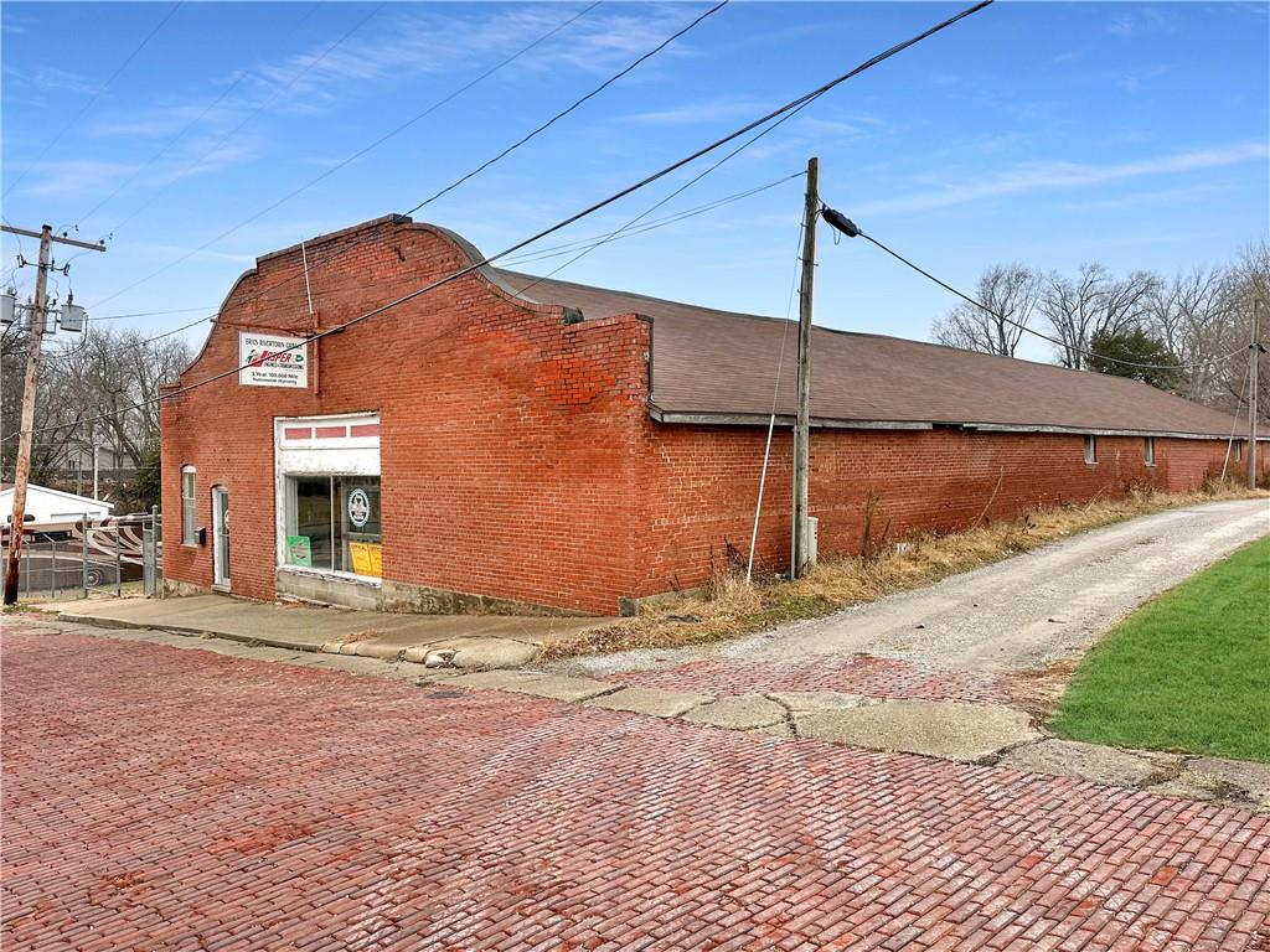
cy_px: 476
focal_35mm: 24
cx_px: 635
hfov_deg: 71.6
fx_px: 881
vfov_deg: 56.8
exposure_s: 1/494
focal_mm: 6.86
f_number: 1.78
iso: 80
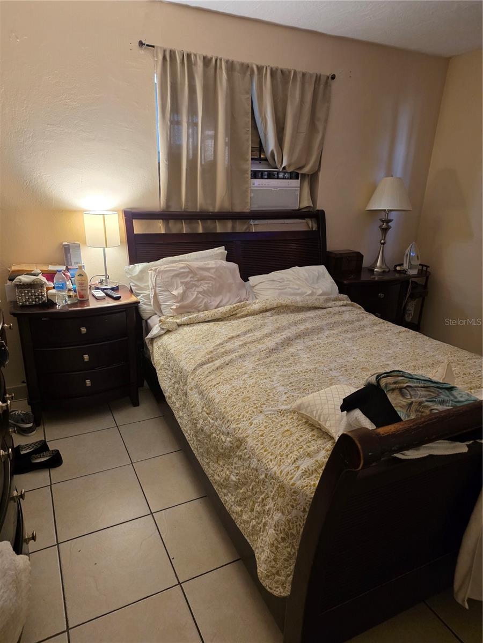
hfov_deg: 58.9
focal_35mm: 23
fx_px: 428
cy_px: 322
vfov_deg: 73.9
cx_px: 242
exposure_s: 1/120
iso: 400
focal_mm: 6.25
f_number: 1.7
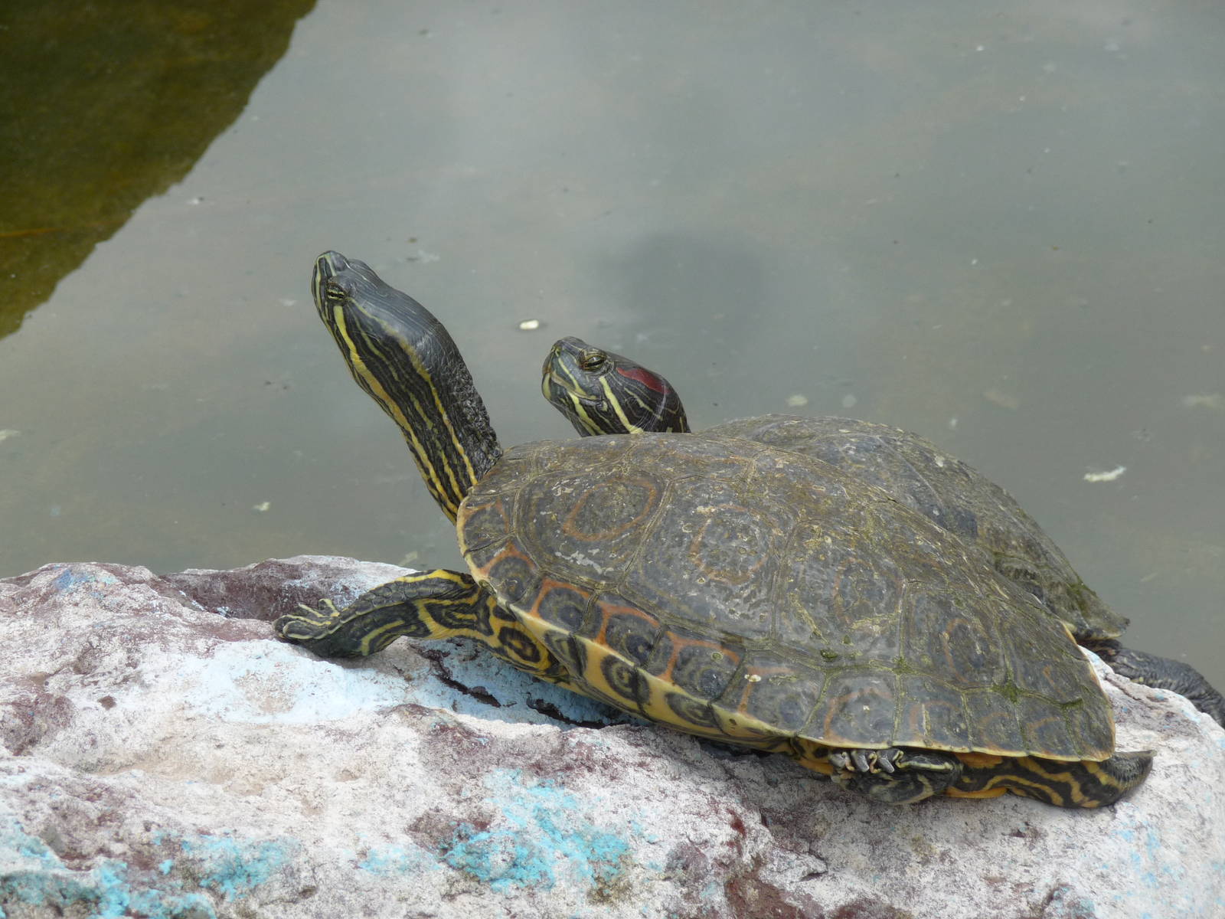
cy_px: 460
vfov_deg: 7.9
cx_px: 612
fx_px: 6688
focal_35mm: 189
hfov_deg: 10.5
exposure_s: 1/320
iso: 100
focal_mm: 32.3
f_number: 4.8
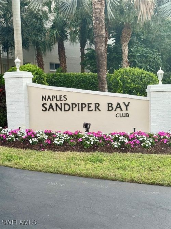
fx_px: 316
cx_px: 86
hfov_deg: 30.3
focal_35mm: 48
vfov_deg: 39.7
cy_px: 114
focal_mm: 6.76
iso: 160
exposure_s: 1/60
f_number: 1.78
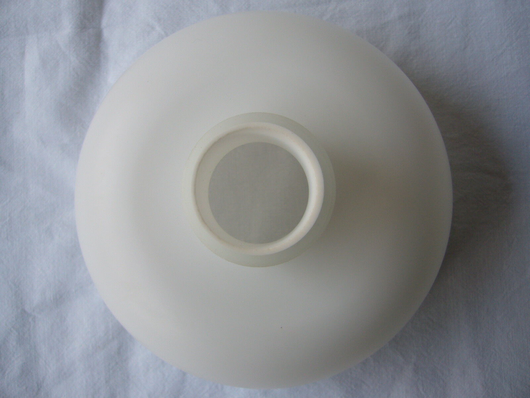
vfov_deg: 40.7
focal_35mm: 35
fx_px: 536
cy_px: 199
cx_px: 265
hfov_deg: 52.6
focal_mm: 5.8
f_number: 2.8
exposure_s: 1/40
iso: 80
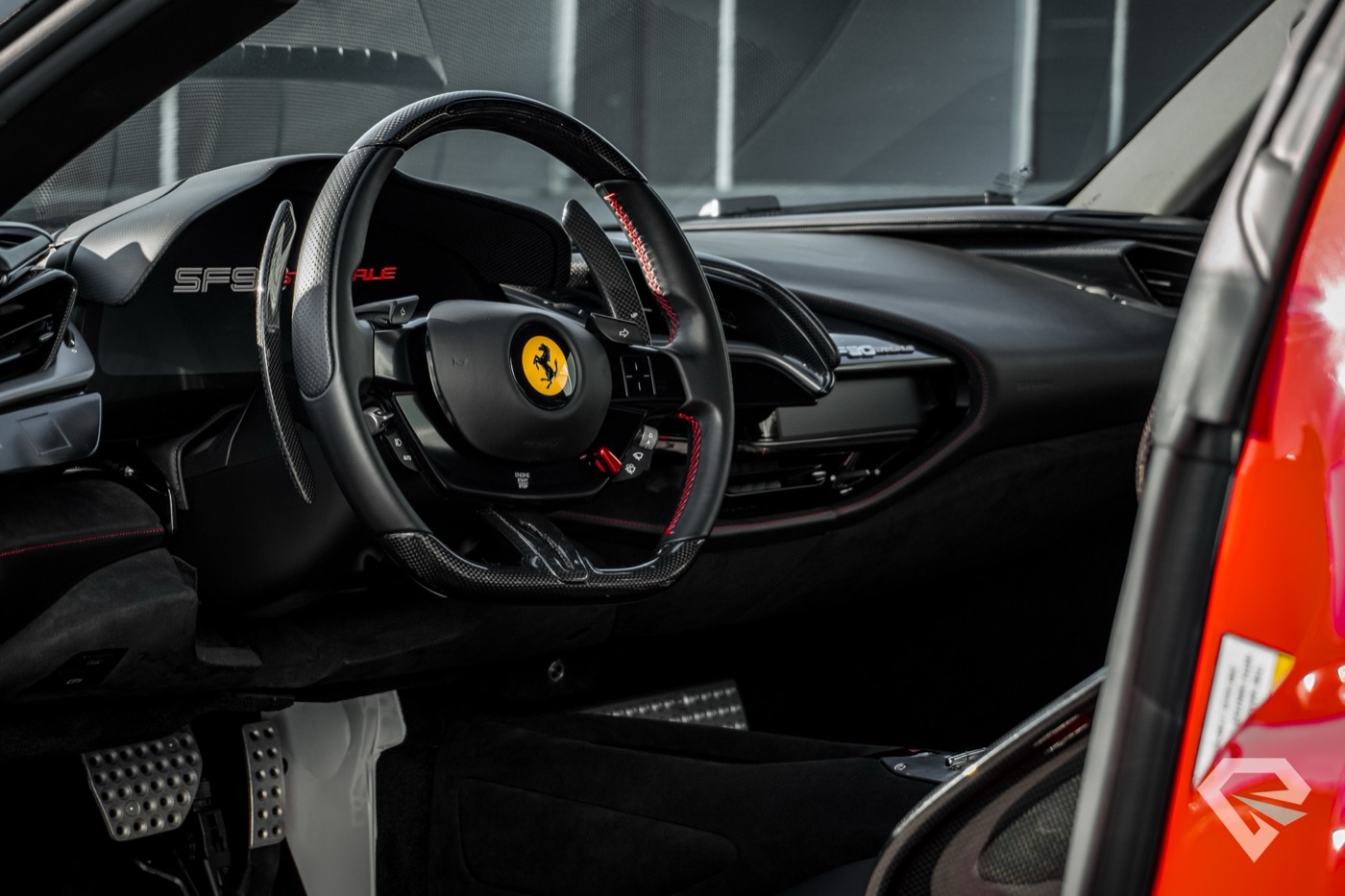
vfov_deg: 18.2
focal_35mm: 75
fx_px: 2802
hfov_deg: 27.0
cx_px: 672
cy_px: 448
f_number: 5.6
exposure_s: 1/80
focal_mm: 50
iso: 125
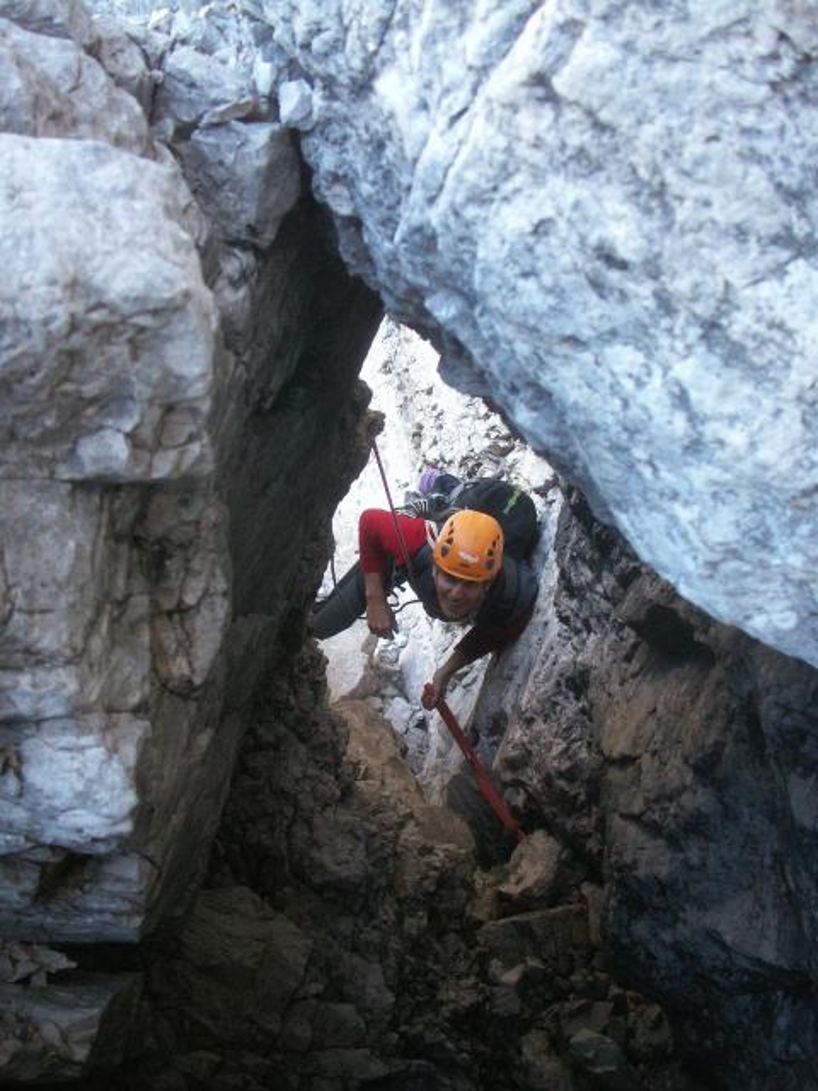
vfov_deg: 50.1
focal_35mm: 37
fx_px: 1166
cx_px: 409
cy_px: 546
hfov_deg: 38.7
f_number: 3.5
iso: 125
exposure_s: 1/40
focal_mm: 7.7
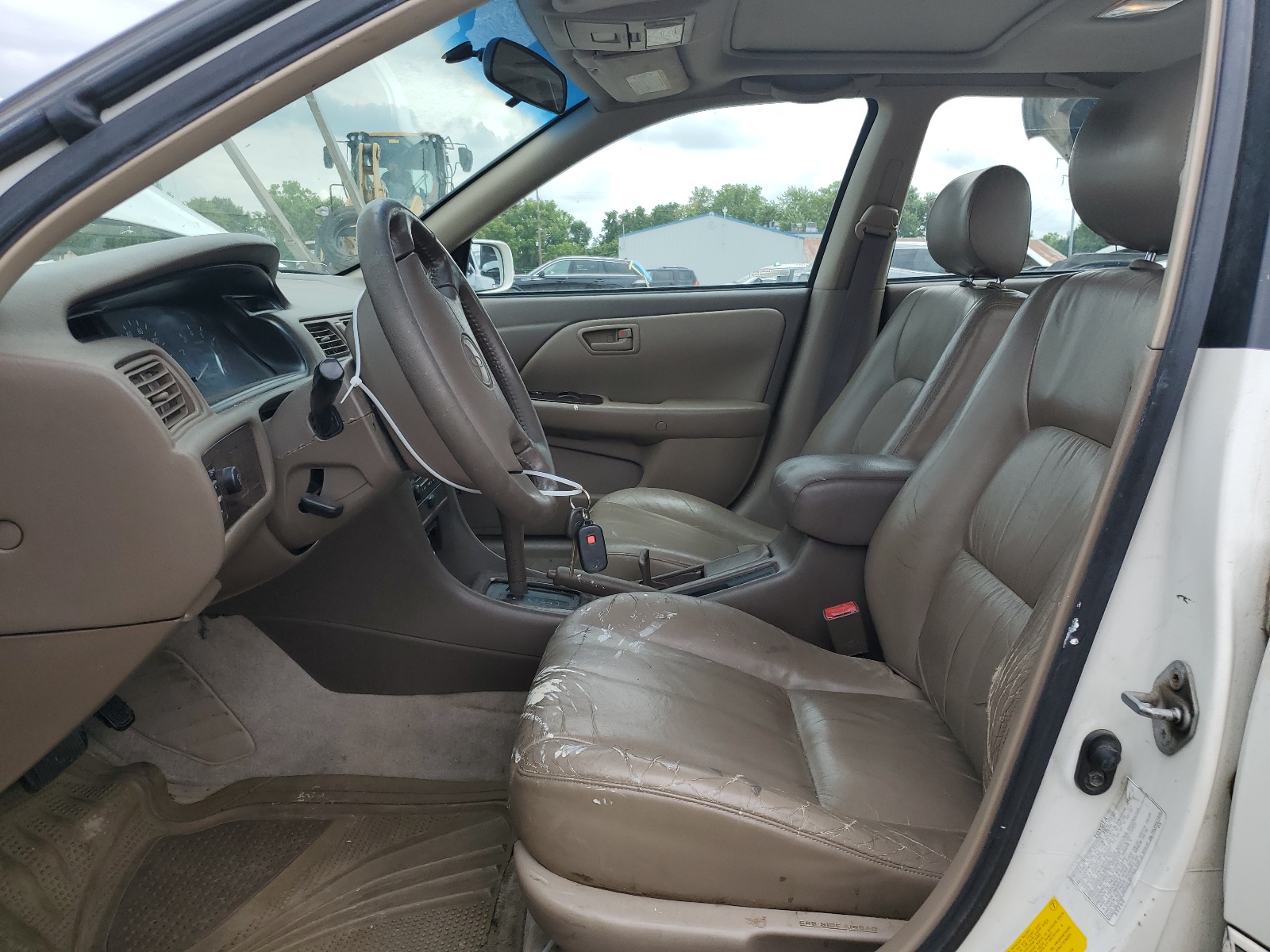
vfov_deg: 53.1
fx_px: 954
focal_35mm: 26
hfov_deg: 67.3
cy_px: 476
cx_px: 635
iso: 50
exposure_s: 1/1429
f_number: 1.5
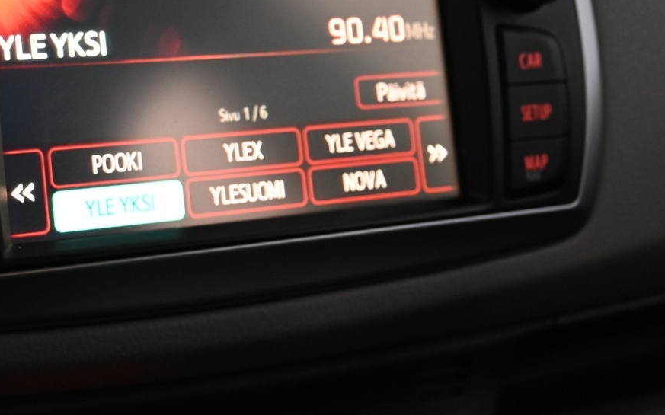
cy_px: 74
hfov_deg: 28.7
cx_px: 186
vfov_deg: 18.2
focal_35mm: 71
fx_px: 1285
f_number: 4.2
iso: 1600
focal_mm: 25
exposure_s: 1/40
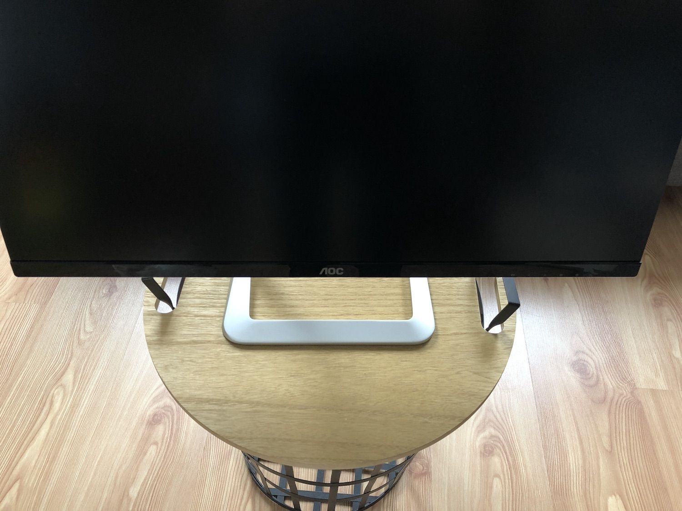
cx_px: 341
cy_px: 256
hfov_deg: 63.4
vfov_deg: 49.7
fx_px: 552
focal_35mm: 28
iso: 40
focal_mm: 4
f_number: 1.8
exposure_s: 1/15
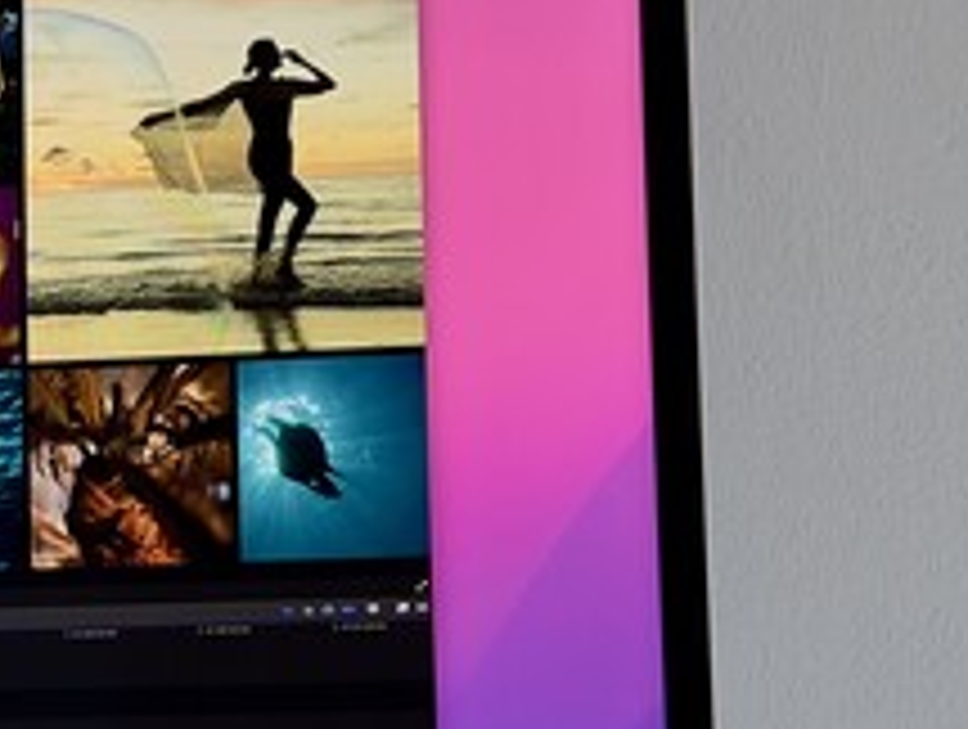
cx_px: 207
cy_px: 900
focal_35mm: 93
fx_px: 2605
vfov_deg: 15.3
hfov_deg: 20.8
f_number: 1.5
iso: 32
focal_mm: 5.7
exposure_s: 1/121
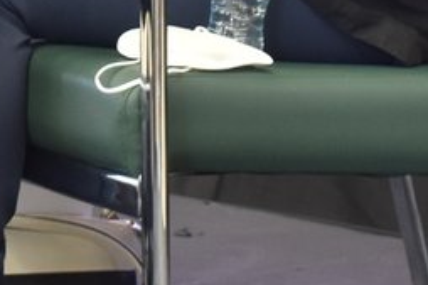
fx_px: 3540
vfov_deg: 4.6
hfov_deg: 6.9
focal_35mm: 298
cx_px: -40
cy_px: -155
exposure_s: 1/60
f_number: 5
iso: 900
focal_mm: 42
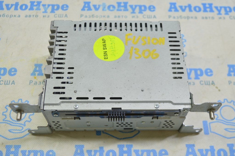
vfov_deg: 29.8
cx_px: 118
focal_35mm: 45
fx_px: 294
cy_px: 78
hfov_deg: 43.6
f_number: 5.6
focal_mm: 30
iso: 400
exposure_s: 1/25
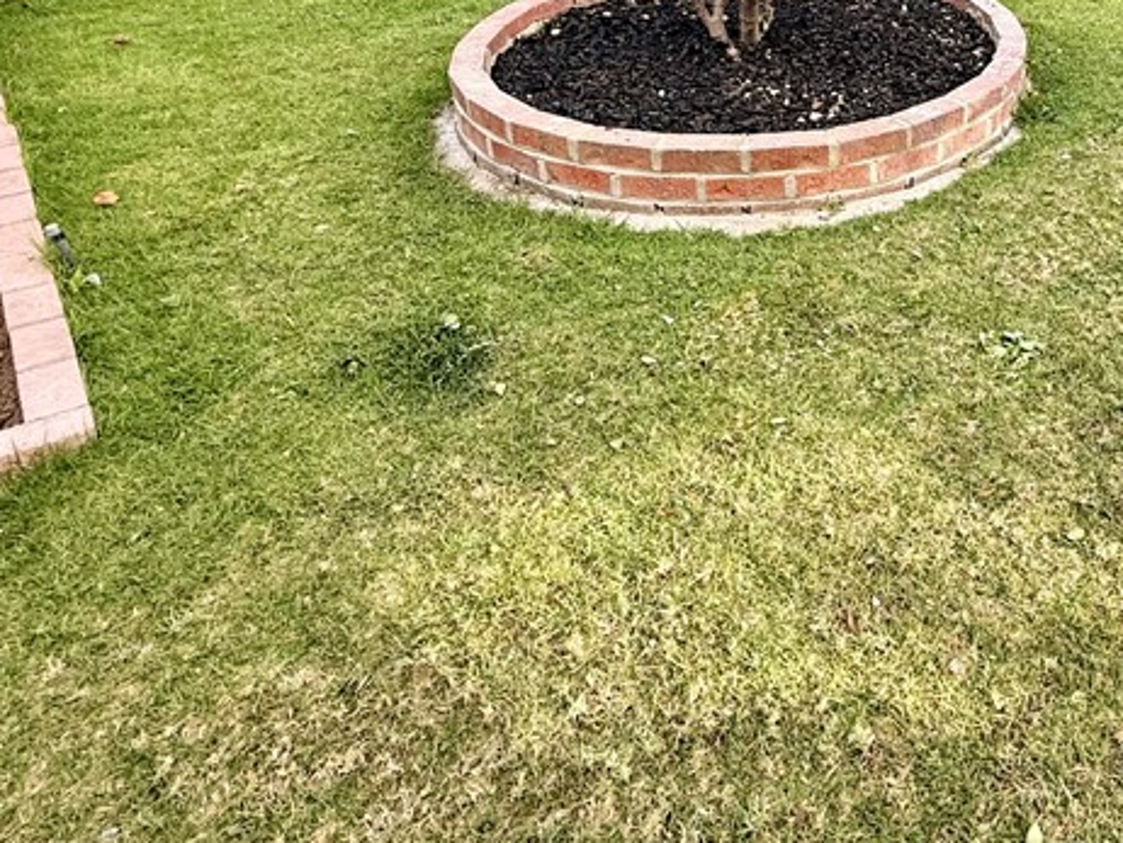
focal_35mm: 31
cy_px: 90
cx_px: 970
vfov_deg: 41.9
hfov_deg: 52.6
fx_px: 1006
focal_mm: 2.22
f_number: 2.2
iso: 50
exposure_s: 1/386
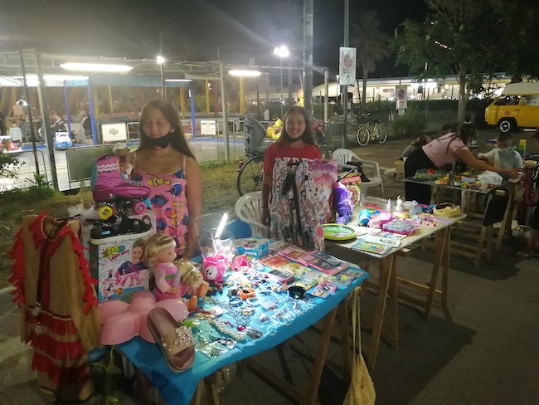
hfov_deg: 67.3
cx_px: 270
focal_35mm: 26
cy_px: 202
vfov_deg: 53.1
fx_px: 405
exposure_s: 1/25
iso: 320
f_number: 1.8
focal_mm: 3.6
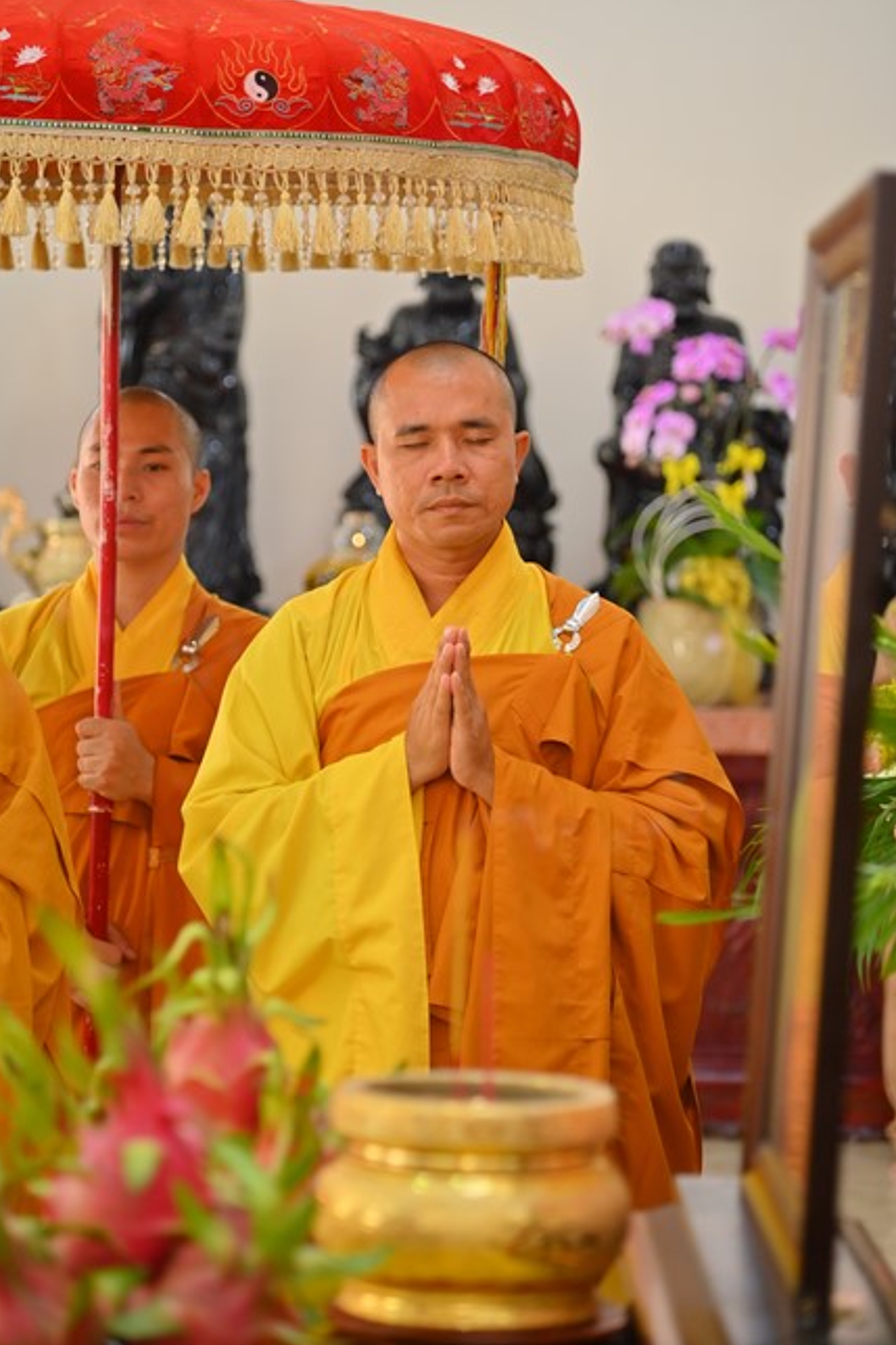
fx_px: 3959
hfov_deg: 12.9
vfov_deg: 19.3
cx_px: 446
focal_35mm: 106
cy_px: 672
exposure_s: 1/100
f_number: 4
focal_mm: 105
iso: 1000
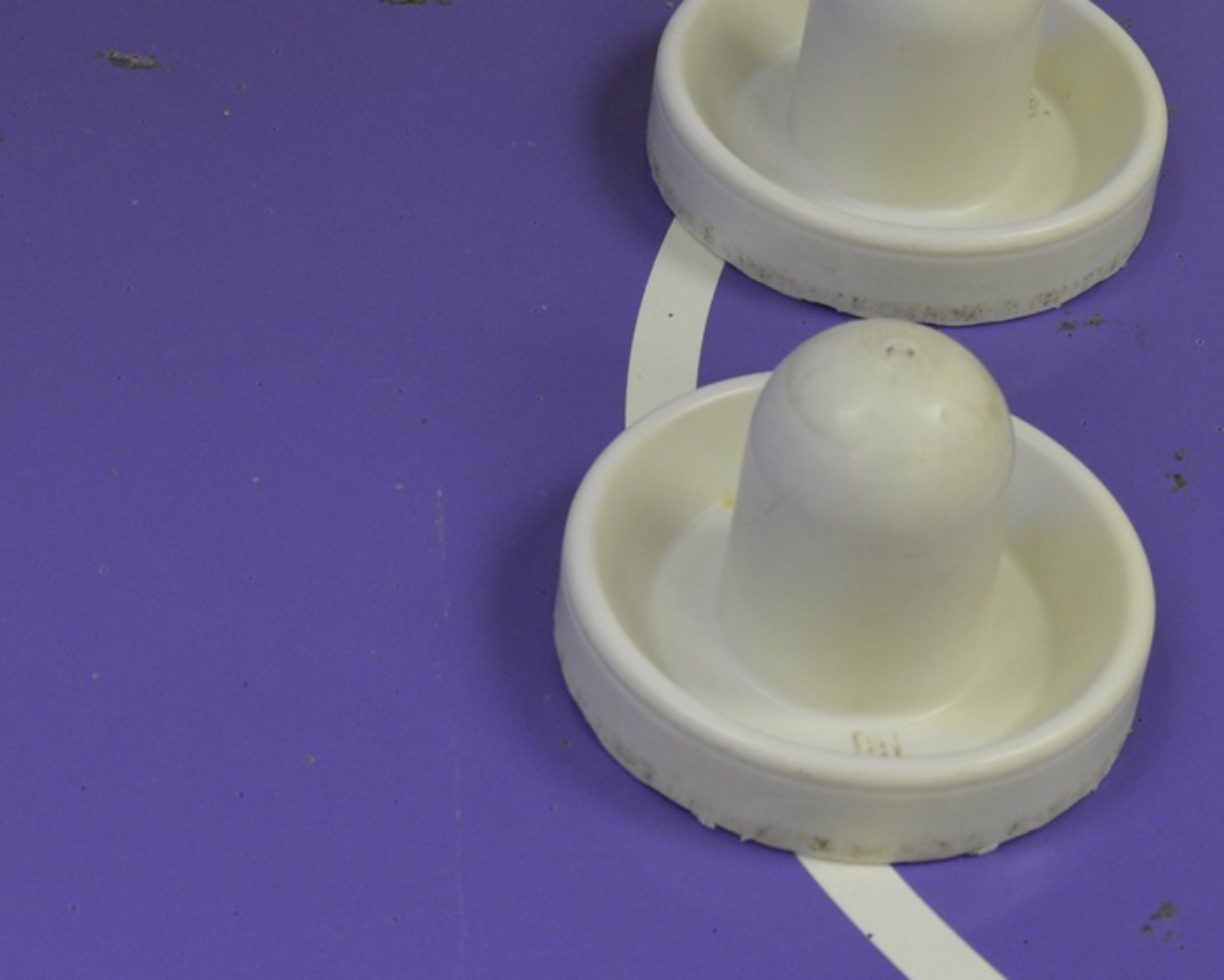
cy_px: 143
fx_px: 4190
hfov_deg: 16.6
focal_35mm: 116
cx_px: 636
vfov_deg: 13.2
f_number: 4.5
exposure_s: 1/80
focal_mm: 23
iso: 400
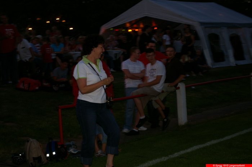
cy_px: 84
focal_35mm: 75
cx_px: 126
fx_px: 524
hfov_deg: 27.0
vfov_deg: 18.1
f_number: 5.6
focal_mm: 50
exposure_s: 1/60
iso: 200
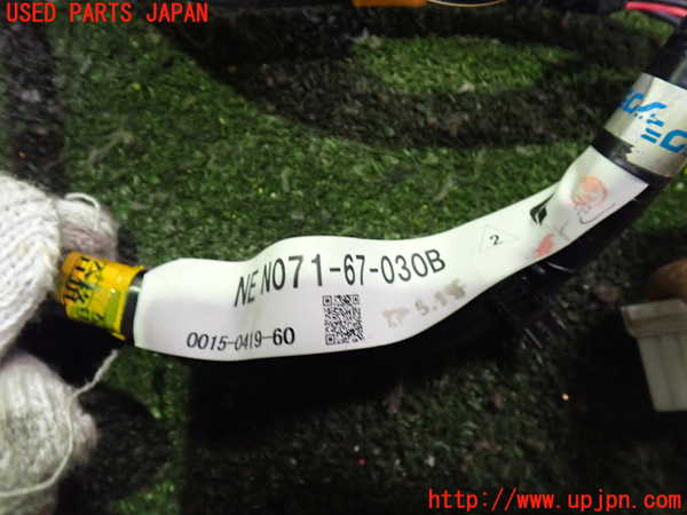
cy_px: 258
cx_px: 344
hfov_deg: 60.0
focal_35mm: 30
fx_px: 595
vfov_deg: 46.8
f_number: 2.3
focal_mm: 5.4
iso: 800
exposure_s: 1/30
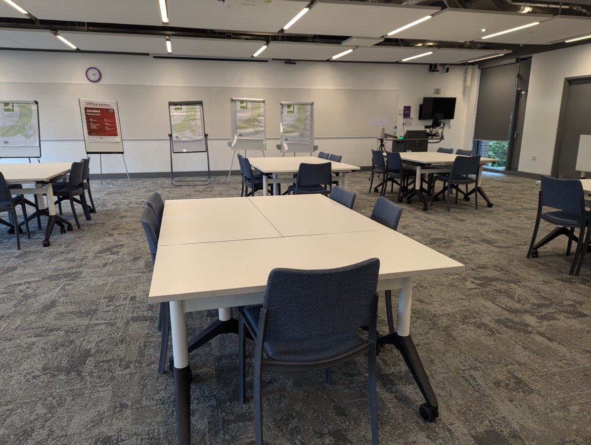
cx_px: 296
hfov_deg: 71.5
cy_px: 222
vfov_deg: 56.9
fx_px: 410
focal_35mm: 24
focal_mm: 6.81
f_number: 1.85
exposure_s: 1/25
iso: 33
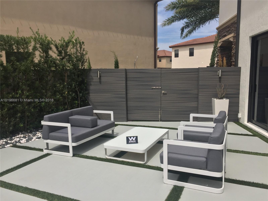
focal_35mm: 29
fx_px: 225
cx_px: 134
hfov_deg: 61.7
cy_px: 100
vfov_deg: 48.2
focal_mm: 4.15
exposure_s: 1/2825
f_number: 2.2
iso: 32
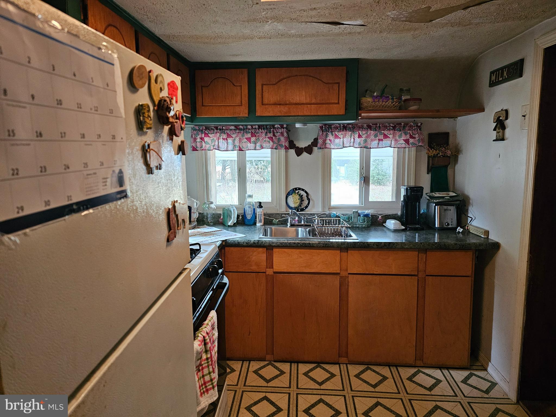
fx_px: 369
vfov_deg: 58.9
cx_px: 278
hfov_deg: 73.9
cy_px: 208
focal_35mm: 23
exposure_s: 1/60
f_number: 1.7
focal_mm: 6.3
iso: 800
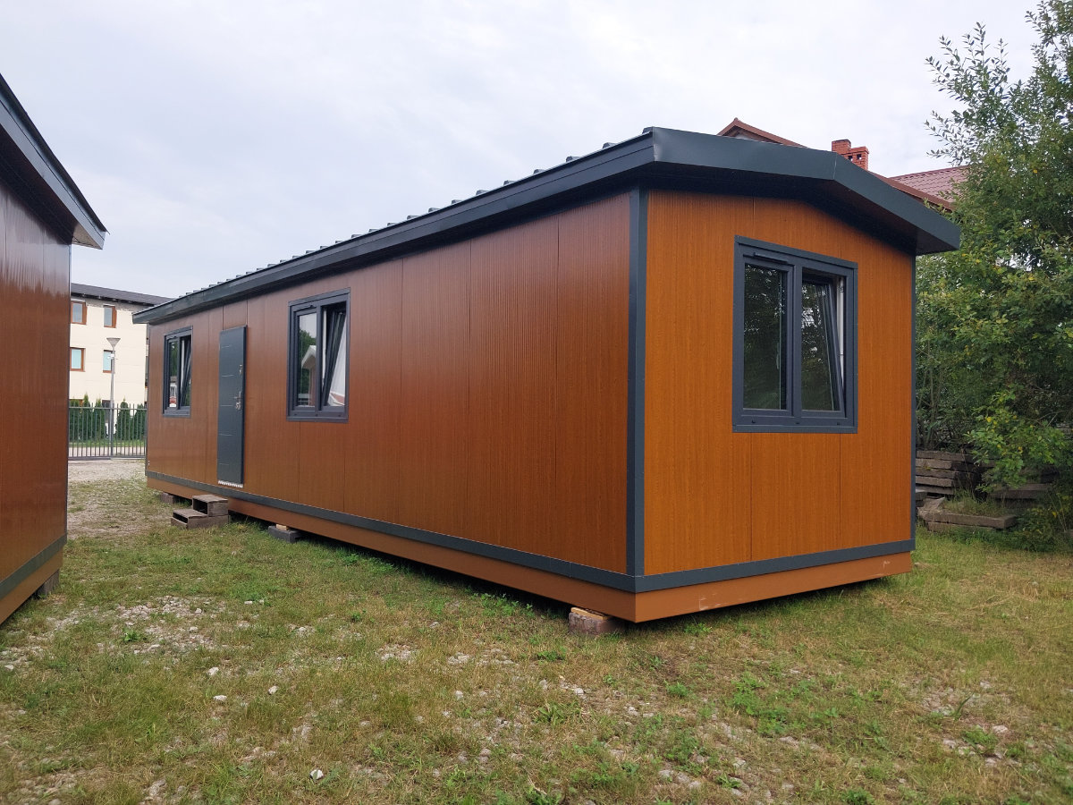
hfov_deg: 60.0
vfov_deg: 46.8
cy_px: 402
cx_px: 536
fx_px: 930
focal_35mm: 30
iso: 20
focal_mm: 4.6
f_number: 1.8
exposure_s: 1/316
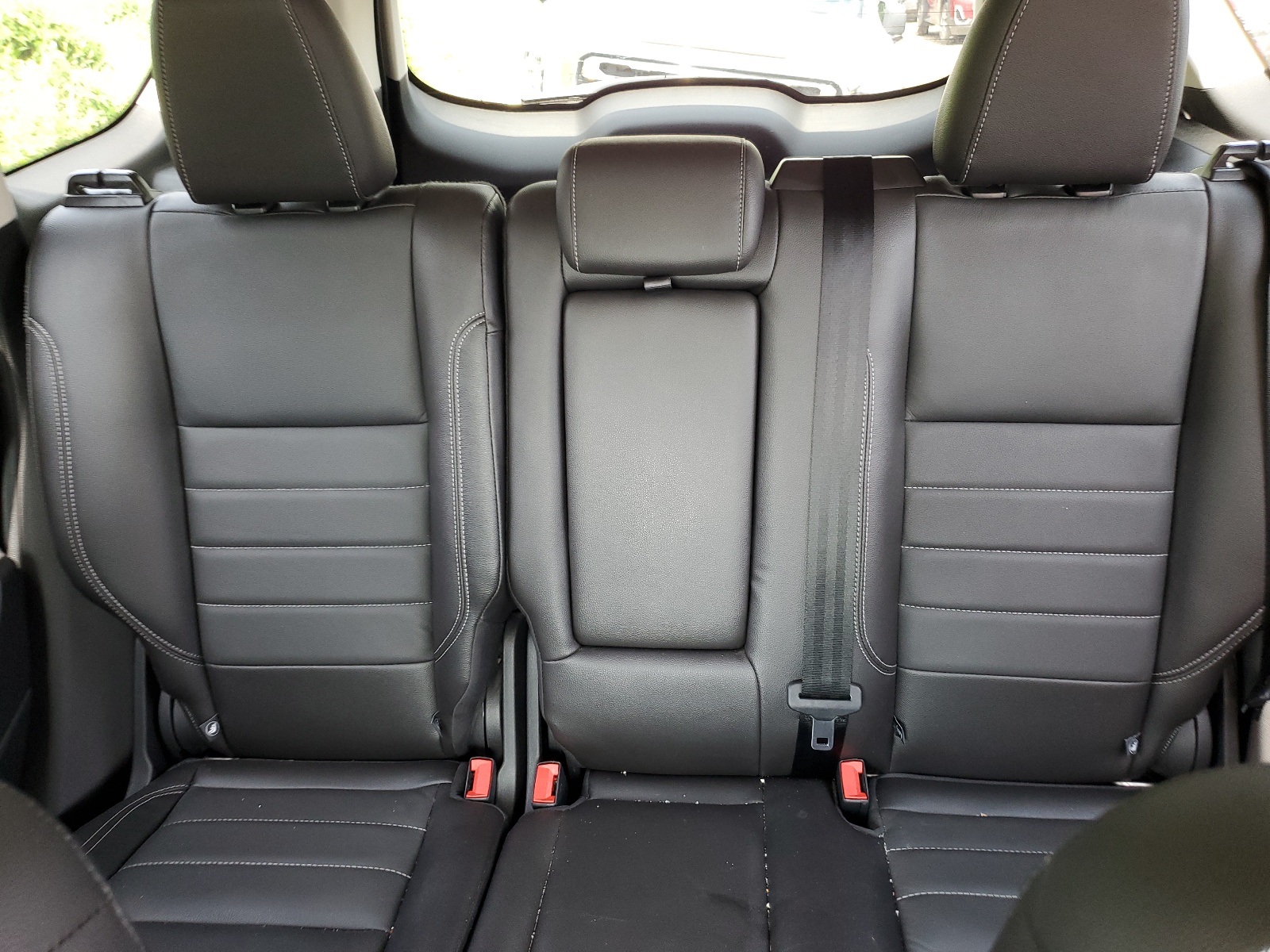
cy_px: 476
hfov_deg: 67.3
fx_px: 954
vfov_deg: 53.1
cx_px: 635
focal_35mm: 26
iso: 102
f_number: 1.5
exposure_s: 1/60.2
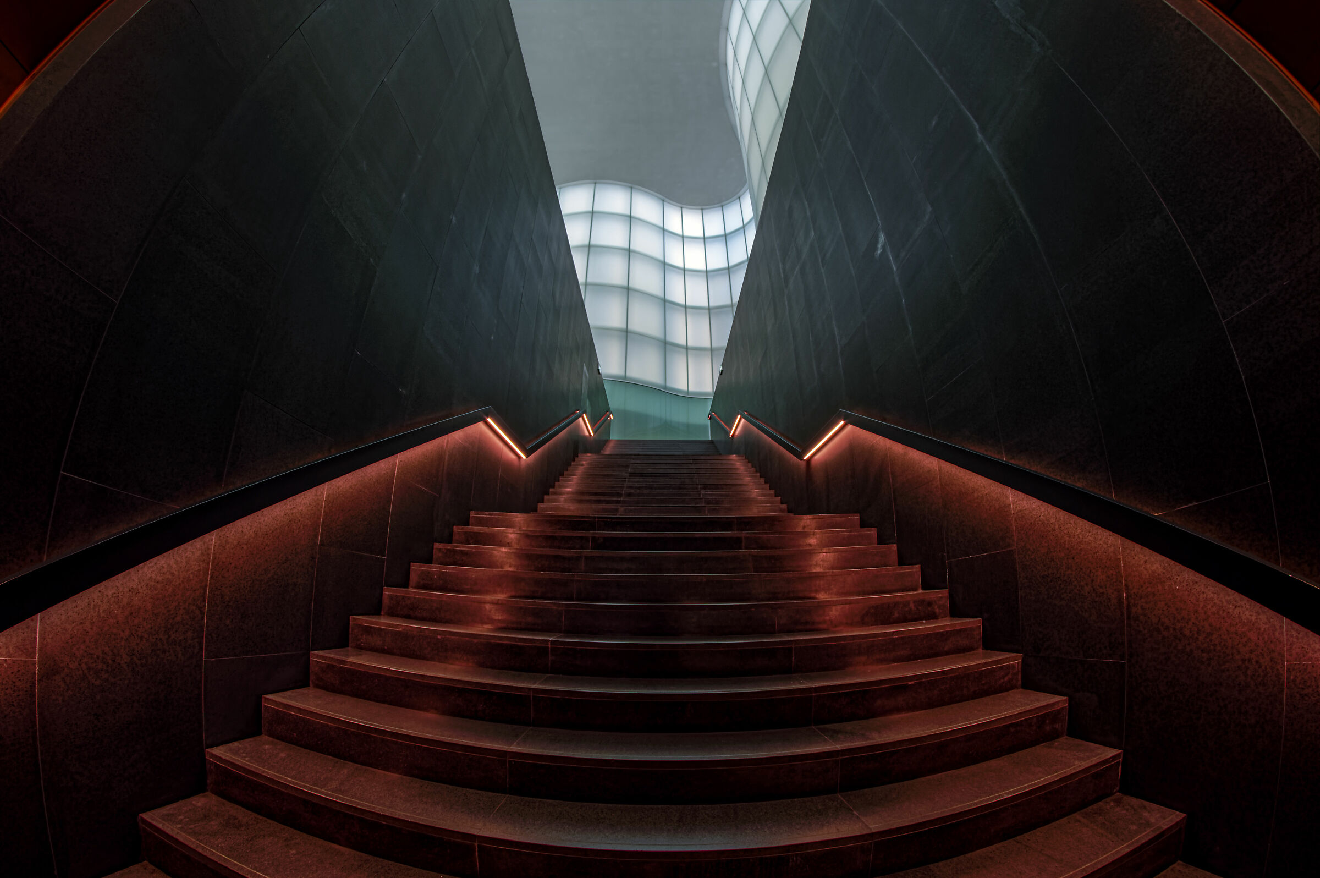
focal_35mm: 12
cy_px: 439
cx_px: 660
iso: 200
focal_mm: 8
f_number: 8
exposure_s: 1/15
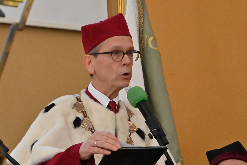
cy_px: 67
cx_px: 65
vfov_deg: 9.3
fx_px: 1015
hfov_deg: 13.8
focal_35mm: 148
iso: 14400
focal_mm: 100
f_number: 14
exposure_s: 1/200
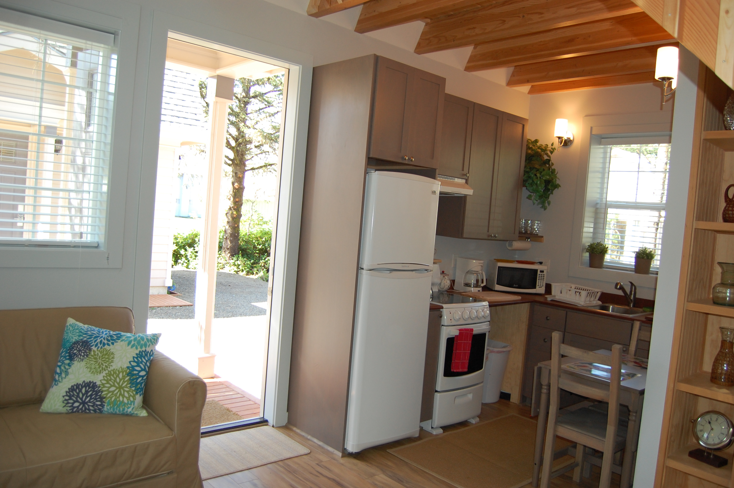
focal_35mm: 27
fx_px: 550
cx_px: 367
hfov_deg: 67.4
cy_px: 244
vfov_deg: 47.8
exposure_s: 1/160
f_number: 3.5
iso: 400
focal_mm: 18
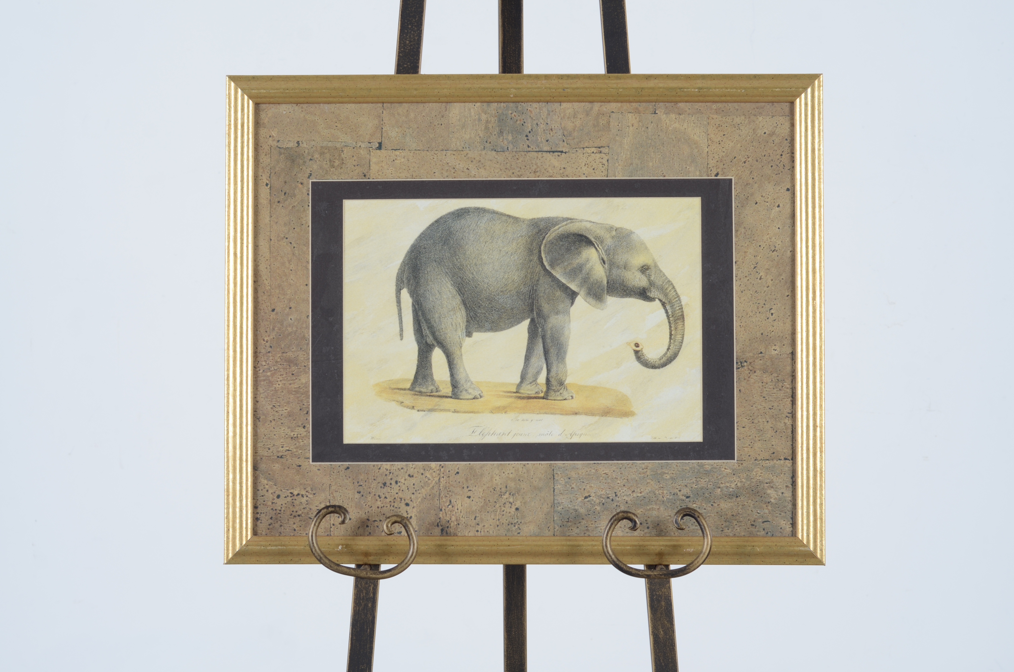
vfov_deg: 18.1
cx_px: 507
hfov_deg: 27.0
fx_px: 2108
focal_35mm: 75
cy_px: 336
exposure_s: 1/125
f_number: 6.3
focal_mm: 50
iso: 100
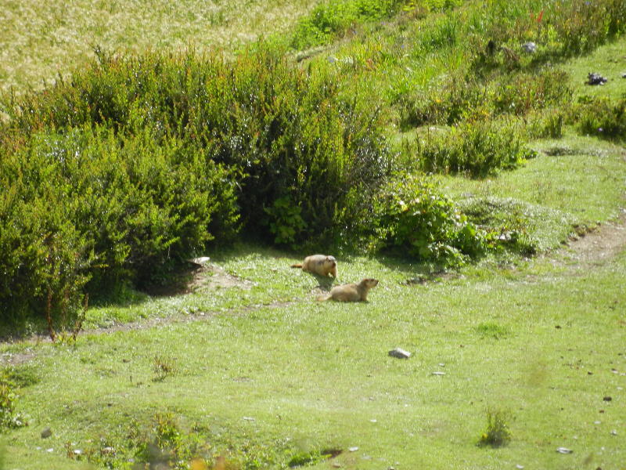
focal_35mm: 450
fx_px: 8138
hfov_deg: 4.4
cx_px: 313
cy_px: 235
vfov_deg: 3.3
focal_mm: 81
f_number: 5.9
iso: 160
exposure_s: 1/320
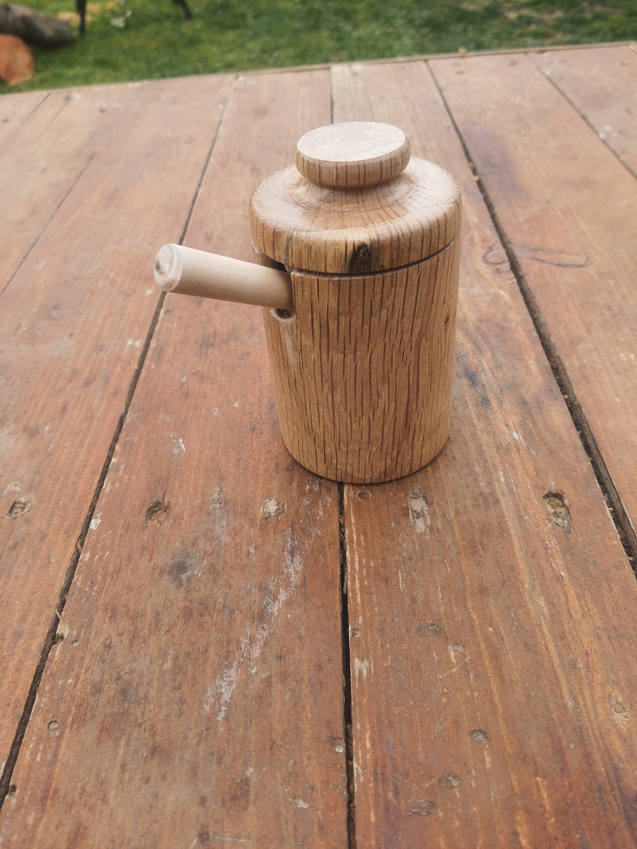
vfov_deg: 67.3
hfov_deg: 53.1
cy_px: 424
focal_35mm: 26
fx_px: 638
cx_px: 318
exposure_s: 1/424
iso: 50
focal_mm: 4.32
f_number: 1.7
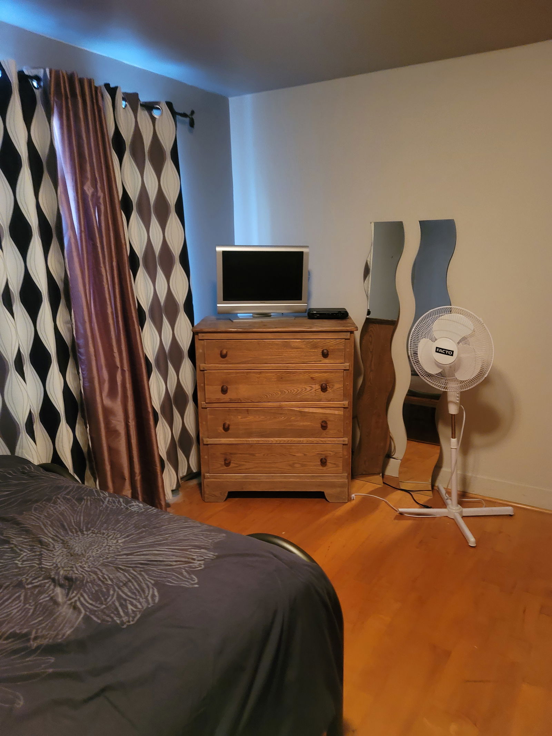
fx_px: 531
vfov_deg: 69.4
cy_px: 368
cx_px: 276
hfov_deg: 54.9
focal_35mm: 25
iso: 1000
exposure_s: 1/24
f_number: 1.8
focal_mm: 7
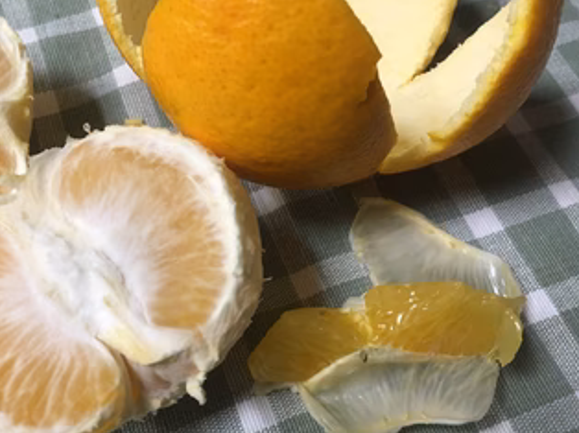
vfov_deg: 38.6
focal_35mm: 37
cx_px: 280
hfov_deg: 50.2
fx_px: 618
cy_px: 216
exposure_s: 1/33
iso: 200
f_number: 2.2
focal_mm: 4.15
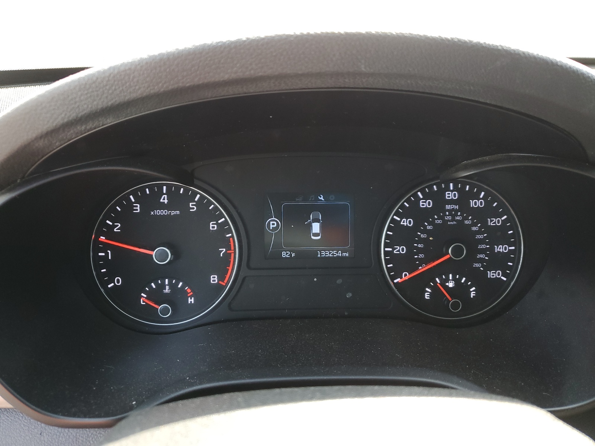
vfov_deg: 53.1
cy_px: 223
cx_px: 298
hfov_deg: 67.3
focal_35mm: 26
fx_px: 447
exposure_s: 1/120
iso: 67
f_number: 1.5
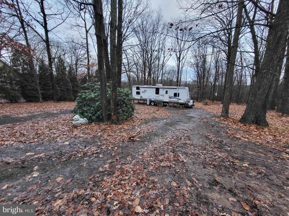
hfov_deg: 106.2
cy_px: 108
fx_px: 109
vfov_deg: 89.9
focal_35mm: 13
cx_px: 144
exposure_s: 1/60
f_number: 2.2
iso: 125
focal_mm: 1.74
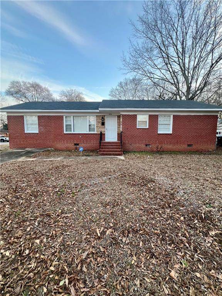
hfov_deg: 89.9
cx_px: 111
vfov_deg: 106.2
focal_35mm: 13
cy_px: 148
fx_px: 111
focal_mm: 1.57
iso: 80
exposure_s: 1/99
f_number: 1.8
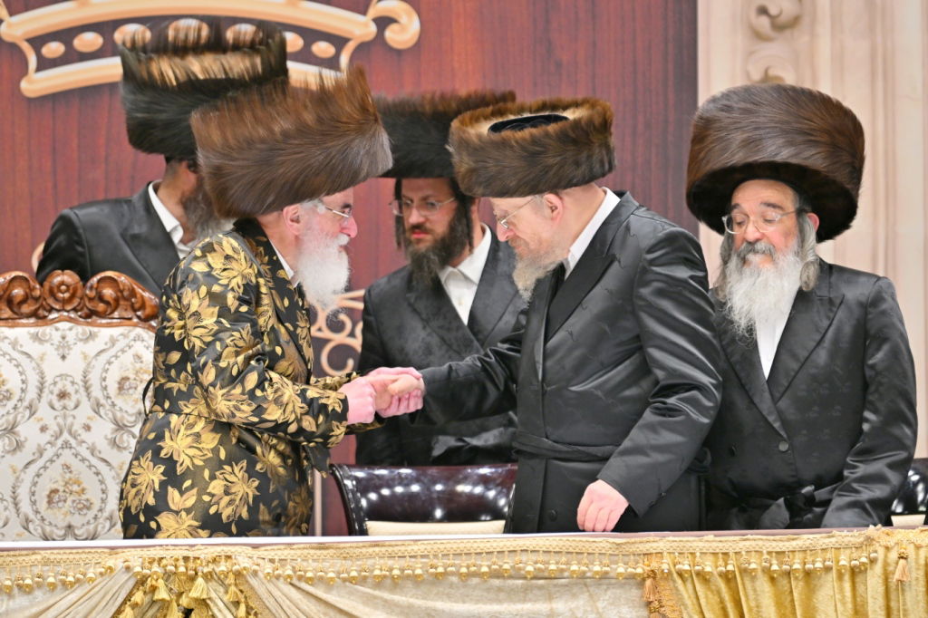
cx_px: 464
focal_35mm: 270
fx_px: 6957
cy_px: 309
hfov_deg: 7.6
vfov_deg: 5.1
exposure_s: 1/200
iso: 160
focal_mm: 180
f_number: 2.8
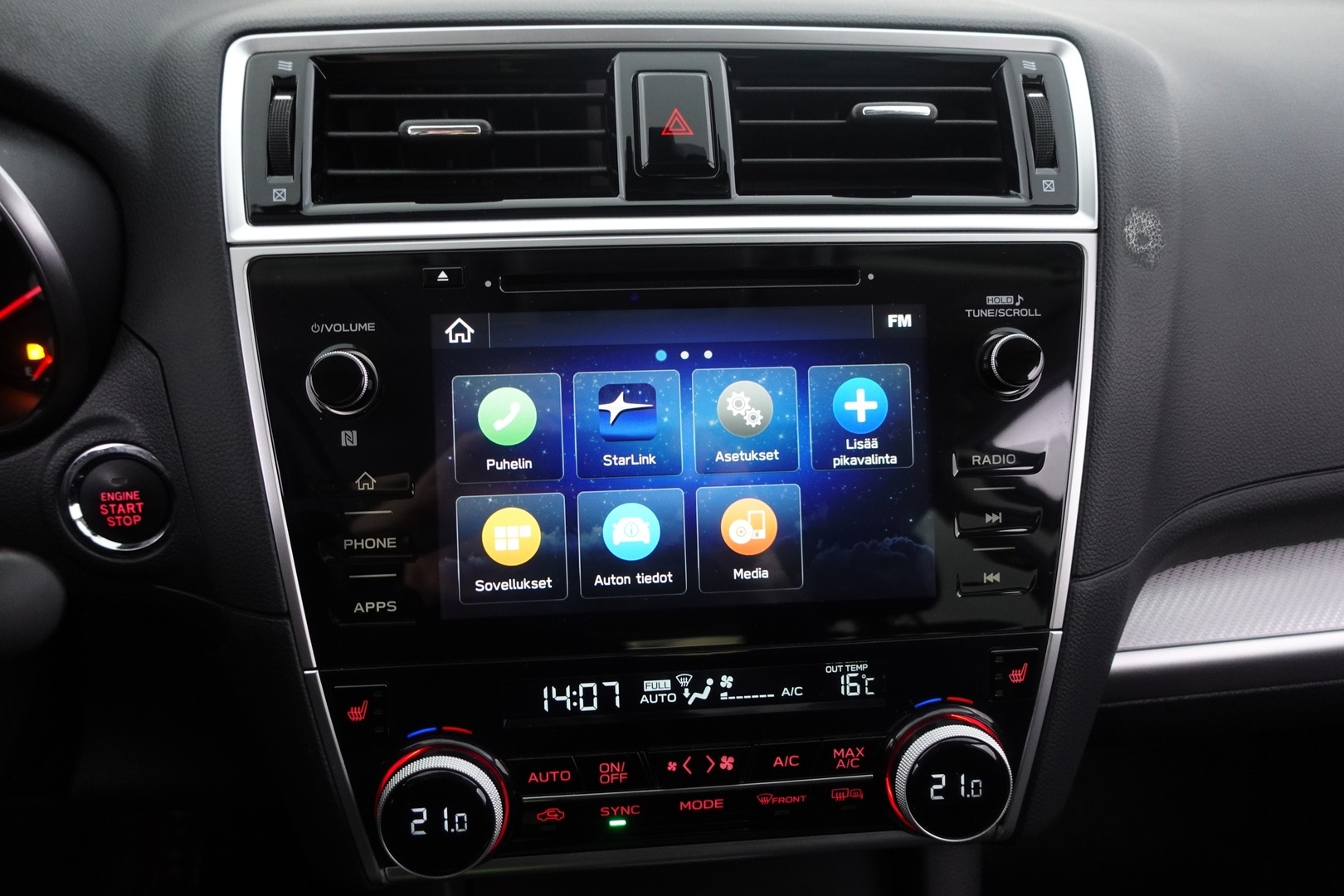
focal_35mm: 24
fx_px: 896
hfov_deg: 73.7
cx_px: 672
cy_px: 448
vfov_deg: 53.1
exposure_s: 1/30
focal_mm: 9.4
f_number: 1.8
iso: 640
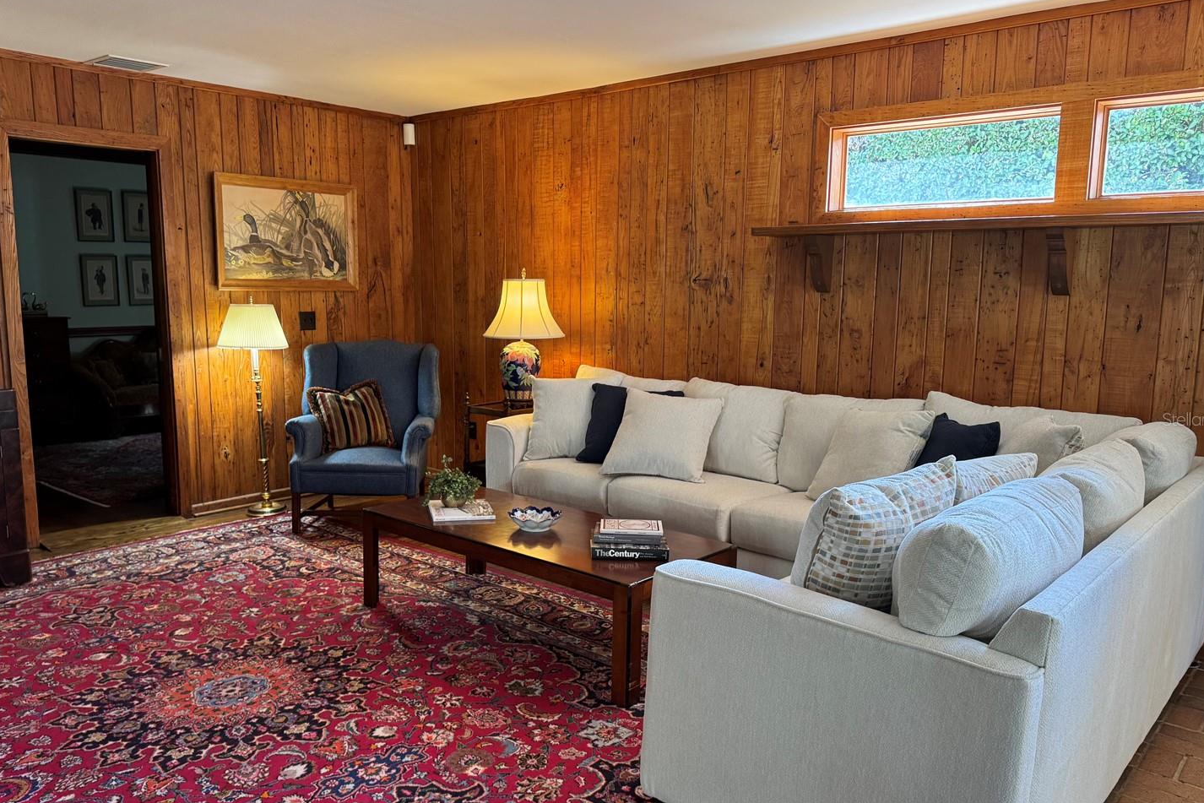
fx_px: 936
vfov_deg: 46.4
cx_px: 567
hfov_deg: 65.4
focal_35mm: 28
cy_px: 419
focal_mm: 6.76
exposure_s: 1/120
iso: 200
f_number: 1.78
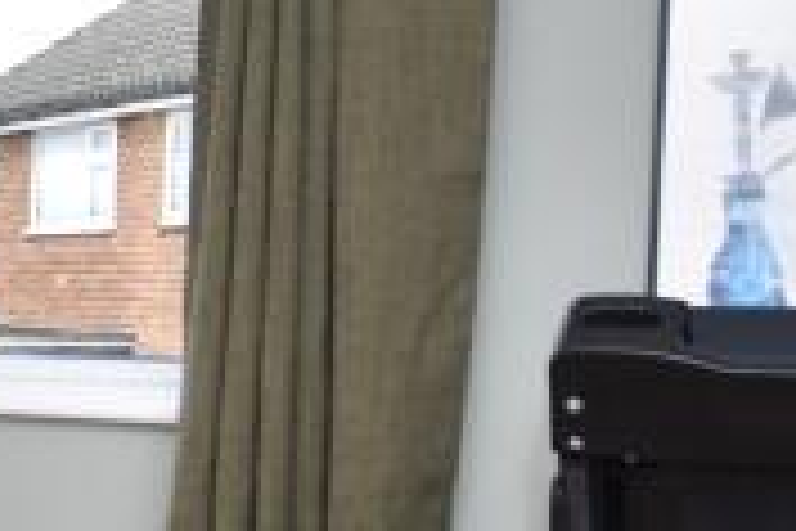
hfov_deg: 18.9
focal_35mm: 87
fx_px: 1924
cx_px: -567
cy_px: 448
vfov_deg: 15.6
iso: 100
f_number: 3.5
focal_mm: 10
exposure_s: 1/250
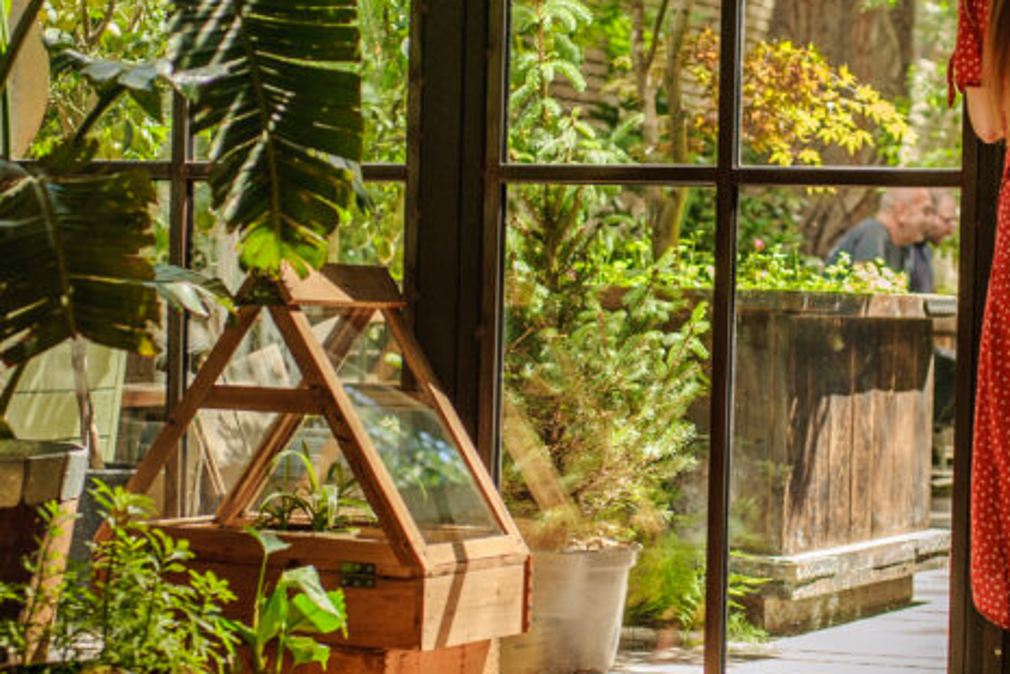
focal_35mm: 110
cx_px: 782
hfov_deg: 18.4
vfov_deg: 12.5
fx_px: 3086
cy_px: 295
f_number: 2.8
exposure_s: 1/500
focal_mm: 50
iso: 400
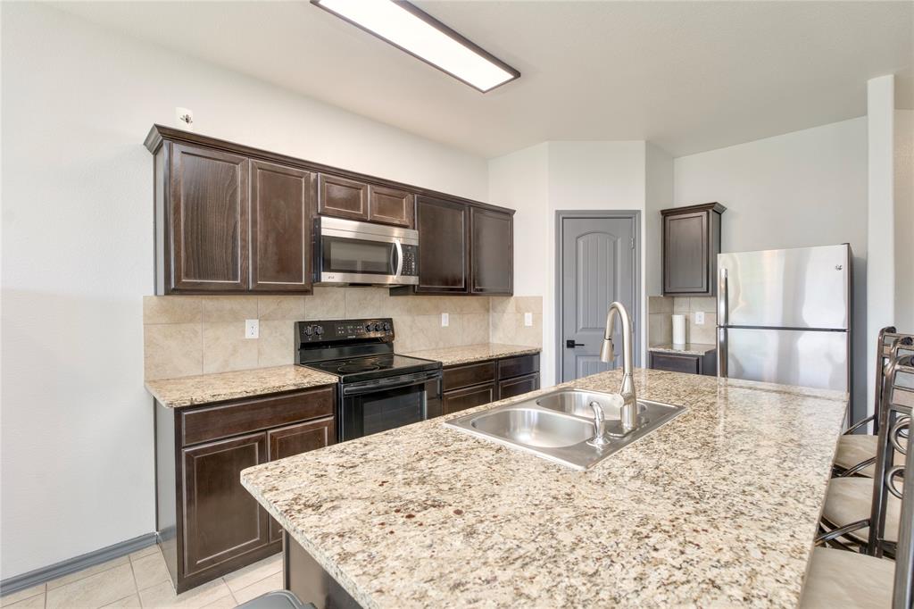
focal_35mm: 16
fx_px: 406
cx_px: 457
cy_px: 304
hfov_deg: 96.8
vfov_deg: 73.7
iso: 100
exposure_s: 1/3.33
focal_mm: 16
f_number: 5.6
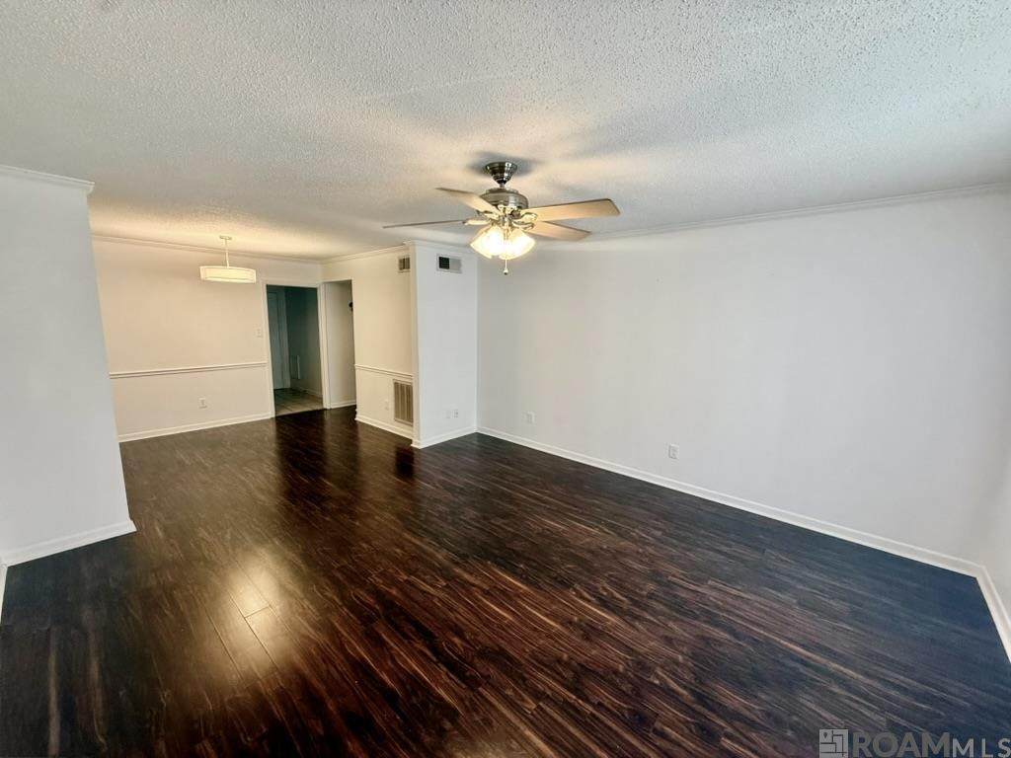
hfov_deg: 102.1
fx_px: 409
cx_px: 506
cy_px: 379
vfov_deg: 85.7
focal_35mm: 14
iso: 200
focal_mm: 2.22
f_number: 2.2
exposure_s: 1/60
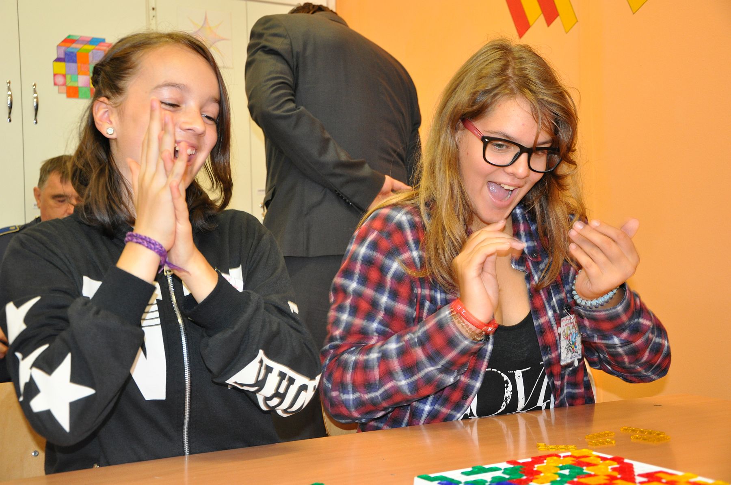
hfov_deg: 41.2
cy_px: 242
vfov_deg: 28.0
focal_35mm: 48
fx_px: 974
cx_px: 366
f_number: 4.2
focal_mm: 32
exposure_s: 1/60
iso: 800
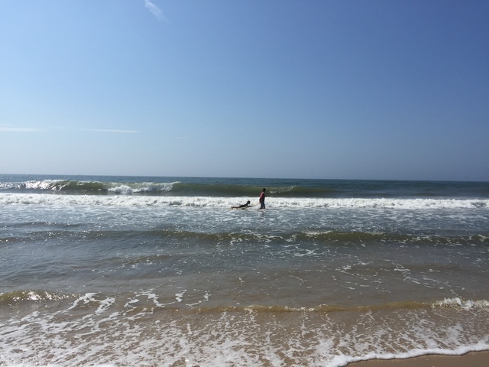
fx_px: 410
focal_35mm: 29
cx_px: 244
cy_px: 184
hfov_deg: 61.7
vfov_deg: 48.2
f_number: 2.2
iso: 32
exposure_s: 1/5650
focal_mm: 4.15
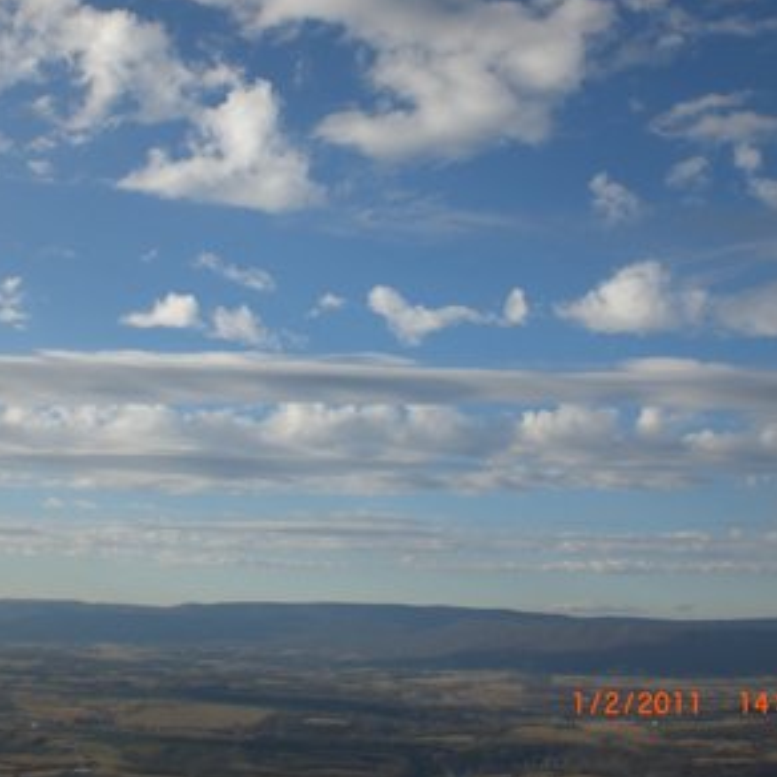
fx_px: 1168
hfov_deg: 36.8
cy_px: 386
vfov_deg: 36.8
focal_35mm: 46
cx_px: 351
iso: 50
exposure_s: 1/640
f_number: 4.4
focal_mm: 6.3
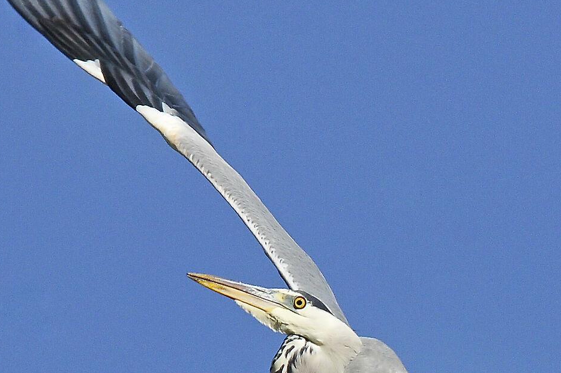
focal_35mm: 2309
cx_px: 272
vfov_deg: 0.6
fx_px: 35938
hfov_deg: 0.9
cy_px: 330
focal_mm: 600
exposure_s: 1/2000
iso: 500
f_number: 8
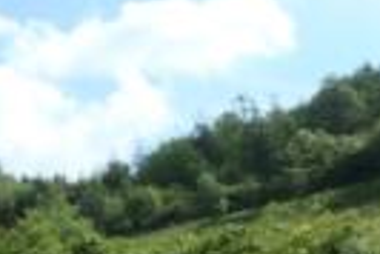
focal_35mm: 90
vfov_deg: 15.2
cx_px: -323
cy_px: 156
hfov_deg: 17.7
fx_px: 951
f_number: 5
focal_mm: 8.8
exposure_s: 1/1000
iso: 200
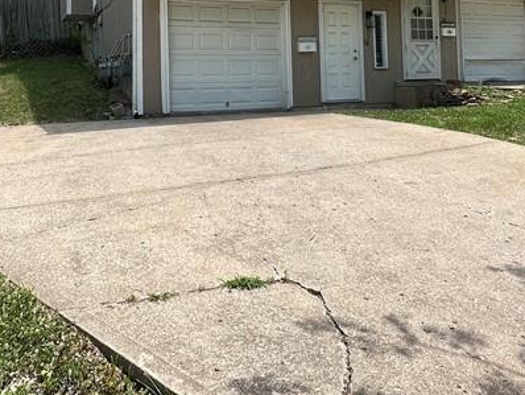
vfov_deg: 37.4
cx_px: 239
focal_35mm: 36
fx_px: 546
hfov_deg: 51.3
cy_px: 48
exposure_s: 1/1531
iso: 50
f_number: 2.2
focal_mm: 2.22
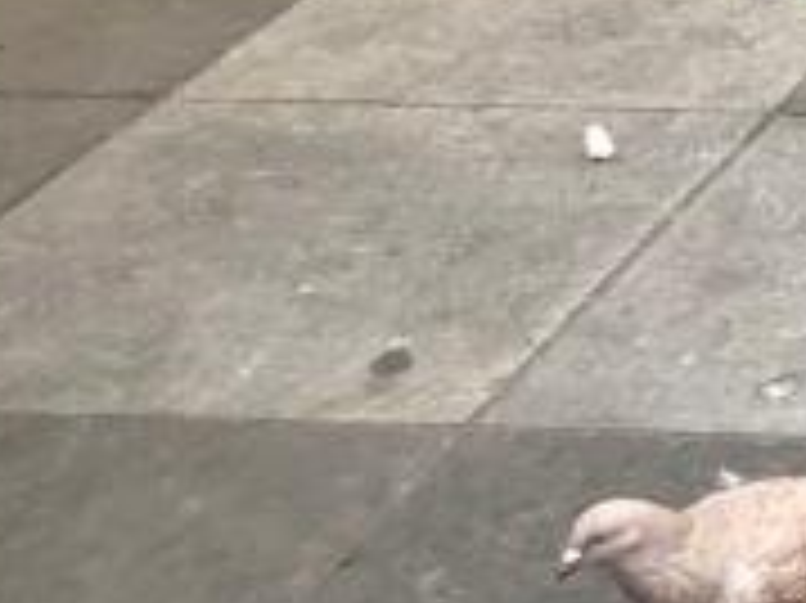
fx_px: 3723
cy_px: -279
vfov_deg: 9.0
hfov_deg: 10.1
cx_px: 2166
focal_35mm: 160
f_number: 1.8
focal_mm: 4
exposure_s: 1/120
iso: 50
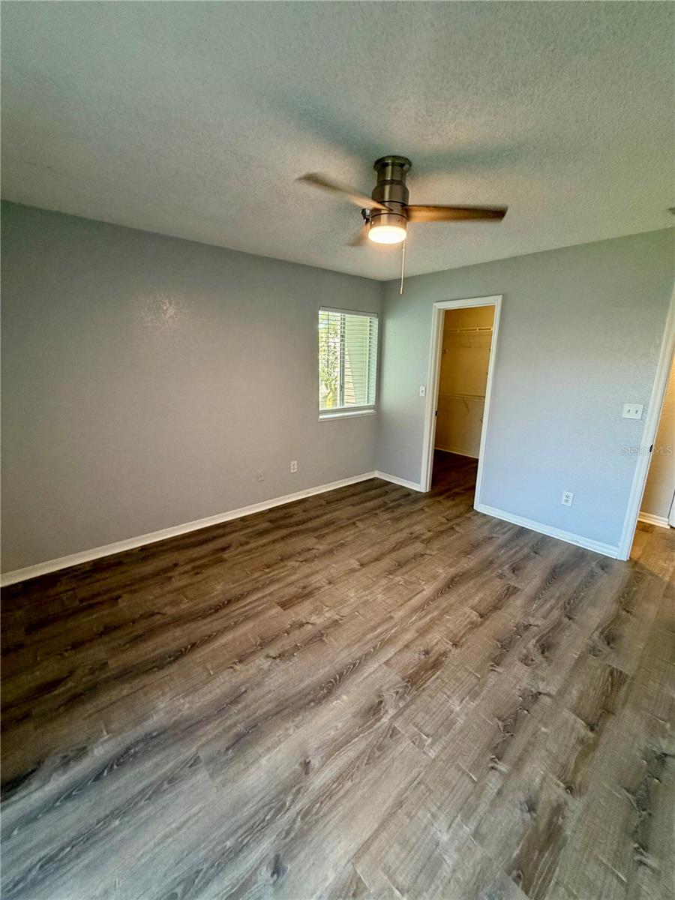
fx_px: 364
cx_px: 338
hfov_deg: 85.7
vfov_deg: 102.1
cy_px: 450
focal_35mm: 14
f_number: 2.2
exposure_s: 1/60
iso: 250
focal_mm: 2.22
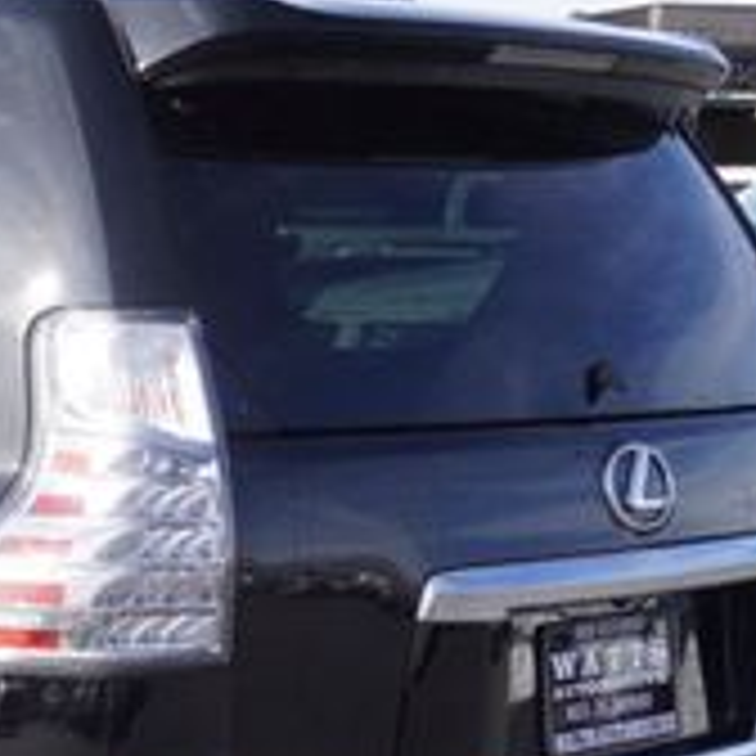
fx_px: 3005
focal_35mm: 122
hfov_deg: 13.6
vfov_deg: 14.1
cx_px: -324
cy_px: 765
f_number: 7.1
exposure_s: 1/160
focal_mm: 25
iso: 100
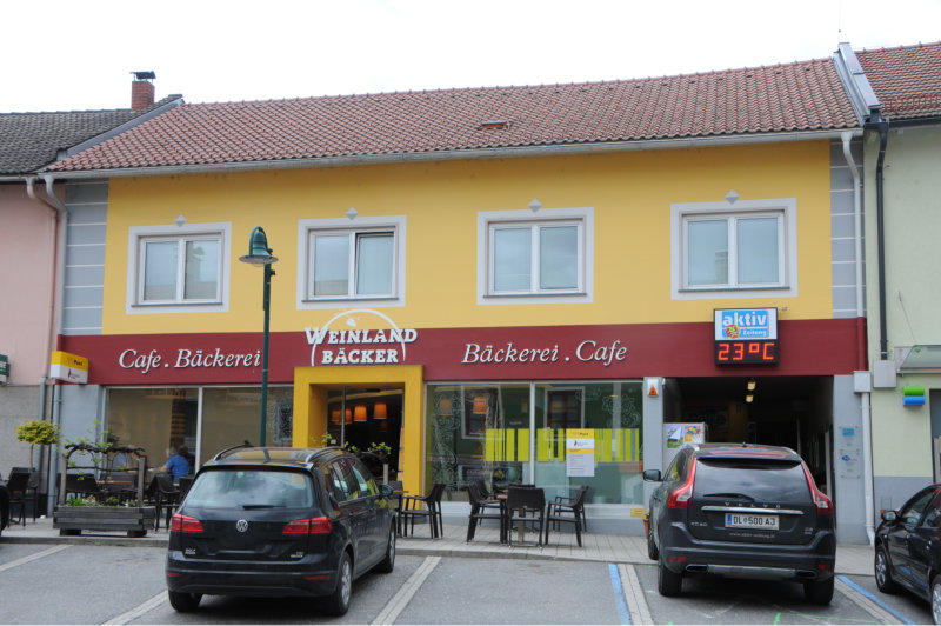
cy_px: 313
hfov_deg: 45.0
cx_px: 470
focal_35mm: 44
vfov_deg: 30.8
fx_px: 1136
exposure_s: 1/320
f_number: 9
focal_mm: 29
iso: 400
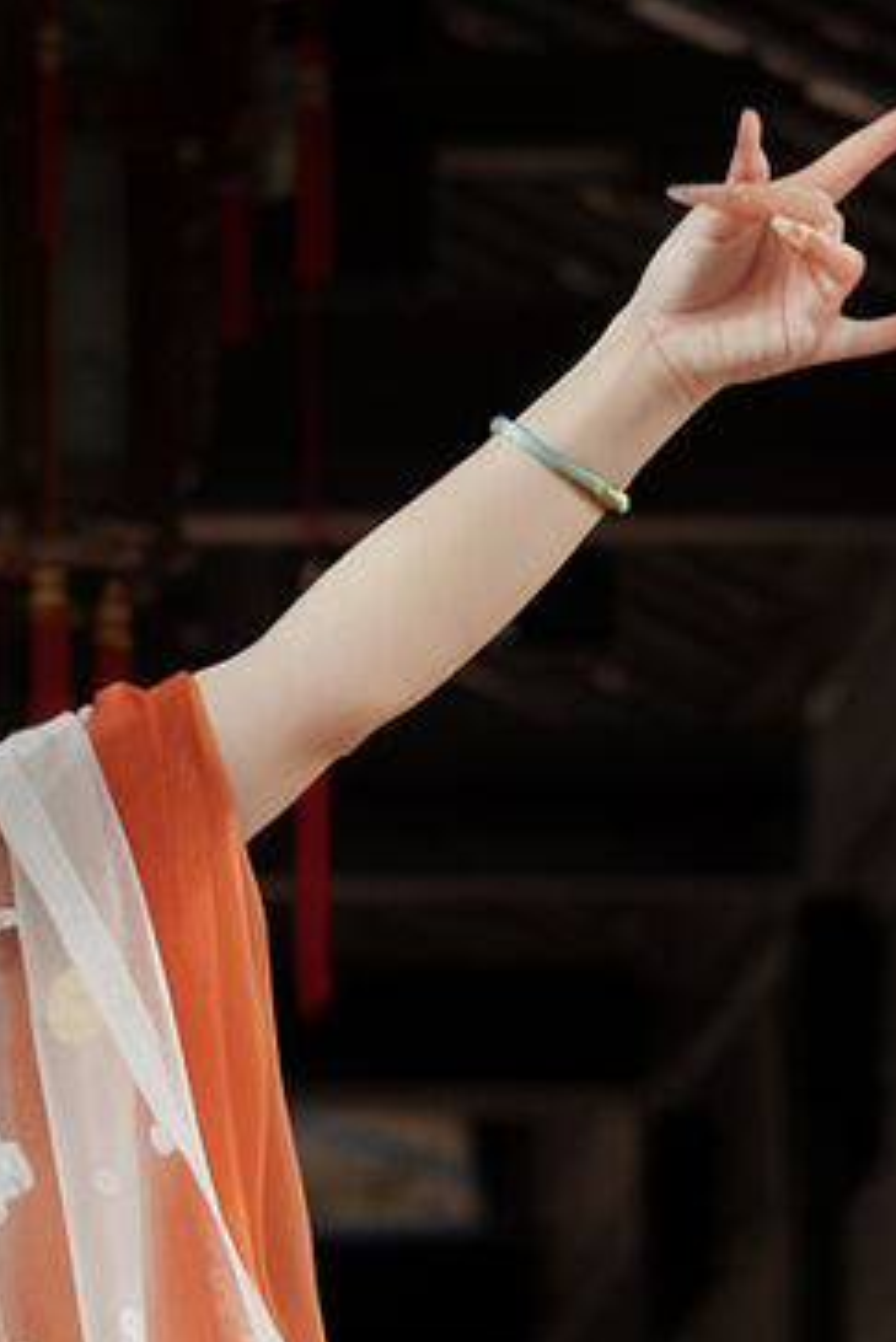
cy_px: 1366
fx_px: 9212
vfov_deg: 8.3
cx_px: -162
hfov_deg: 5.5
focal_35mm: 247
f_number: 2.8
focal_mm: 50
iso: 500
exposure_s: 1/125
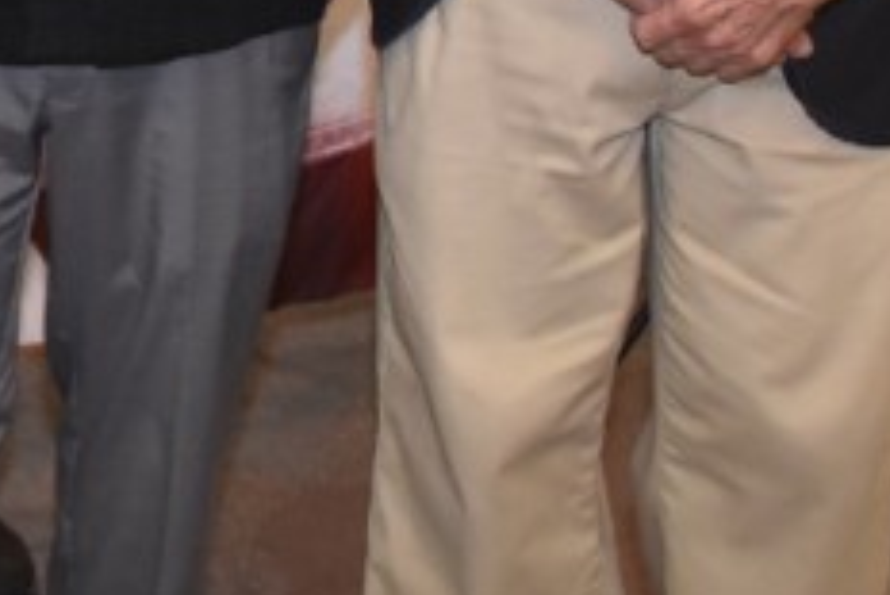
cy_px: -549
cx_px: -506
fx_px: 3871
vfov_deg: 8.4
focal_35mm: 156
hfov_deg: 12.4
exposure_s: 1/60
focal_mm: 21
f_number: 3.8
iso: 1800
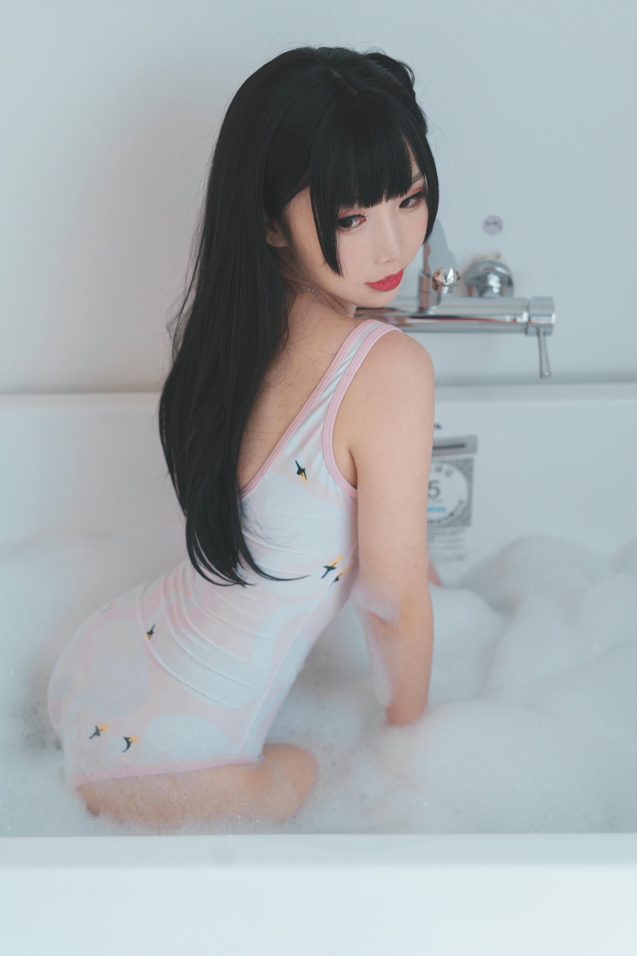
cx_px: 318
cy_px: 478
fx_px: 1327
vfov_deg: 39.6
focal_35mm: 50
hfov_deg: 27.0
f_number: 2.8
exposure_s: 1/100
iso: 320
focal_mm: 50
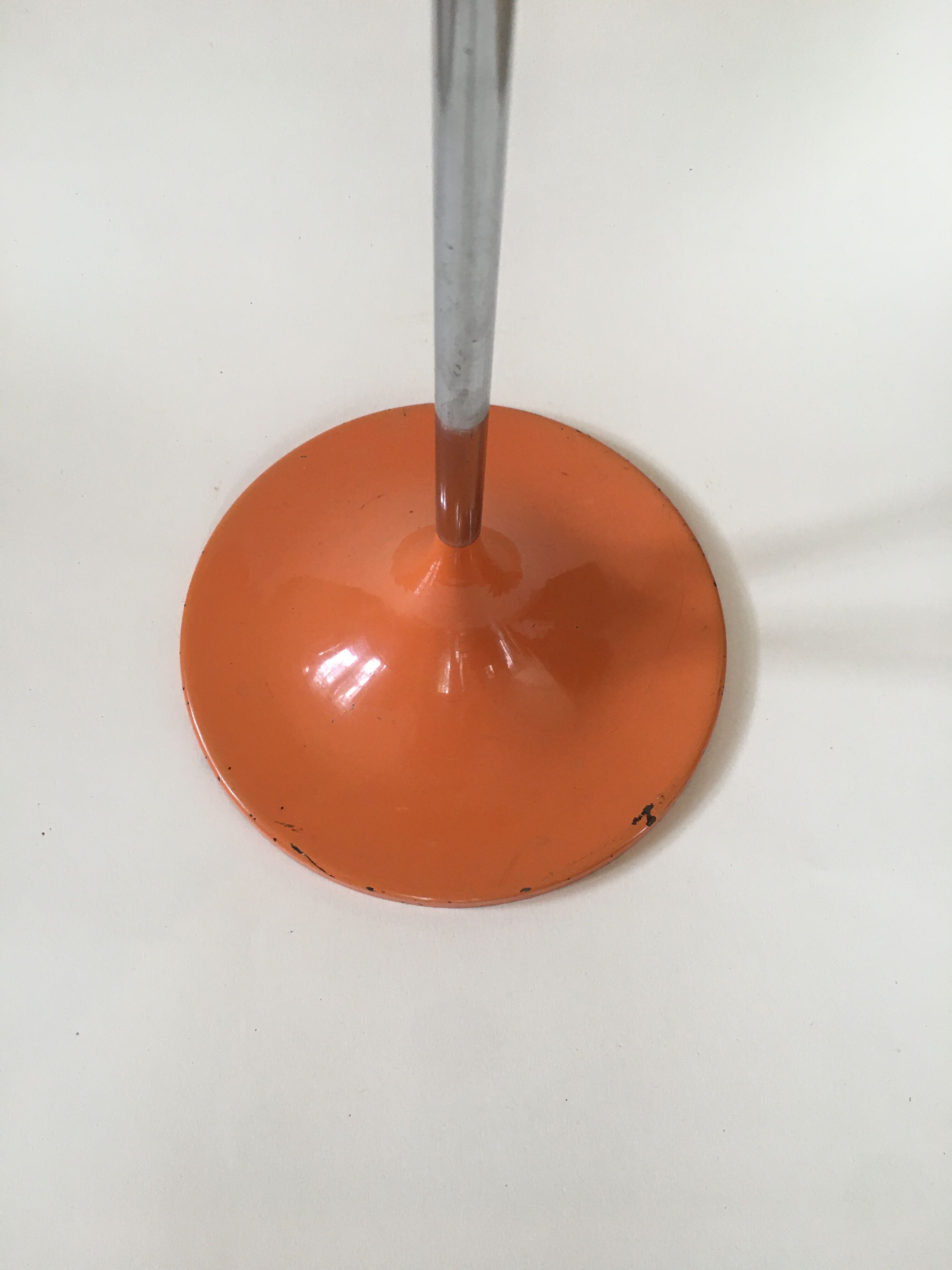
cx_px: 476
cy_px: 635
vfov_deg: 61.7
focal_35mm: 29
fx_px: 1063
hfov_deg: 48.2
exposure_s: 1/33
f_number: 2.2
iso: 50
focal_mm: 4.15
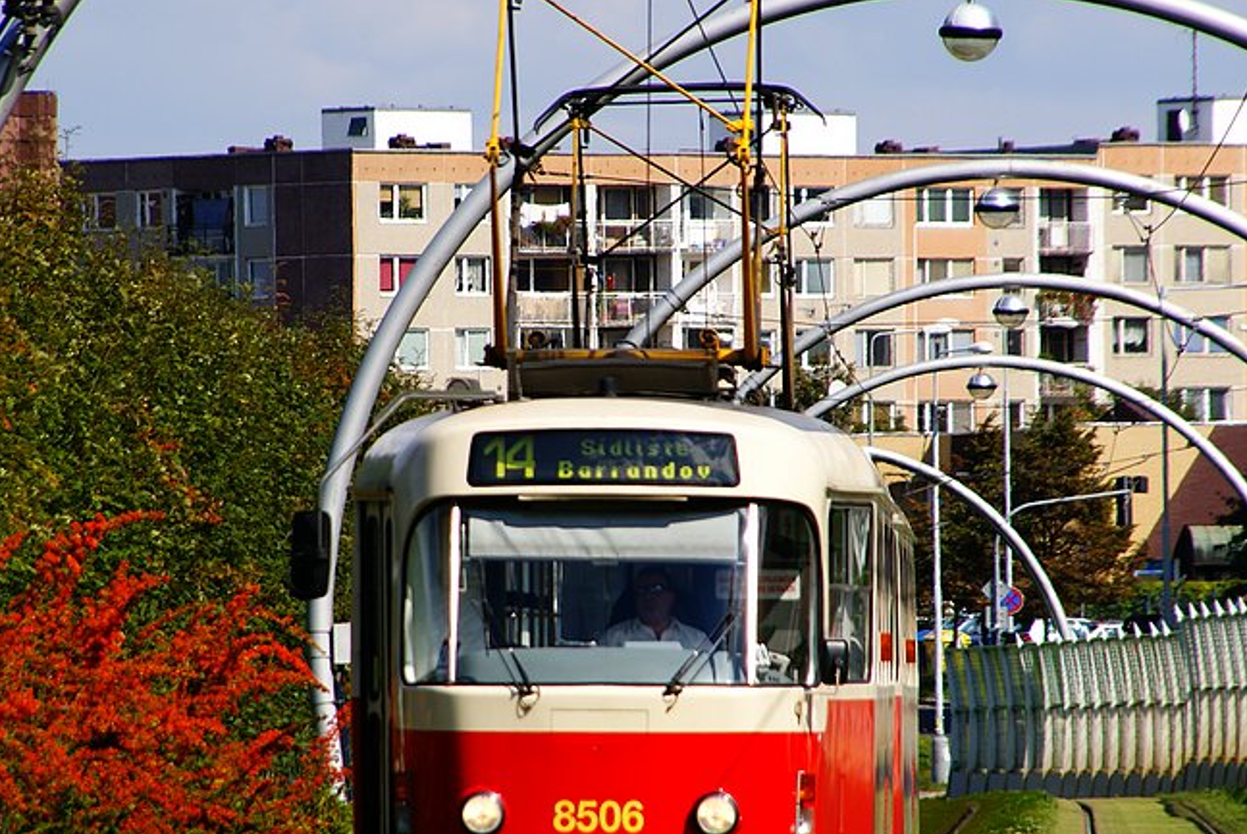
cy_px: 473
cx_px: 572
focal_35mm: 475
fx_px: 16472
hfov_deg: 4.3
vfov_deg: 2.9
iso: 200
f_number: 8
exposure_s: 1/640
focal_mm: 200
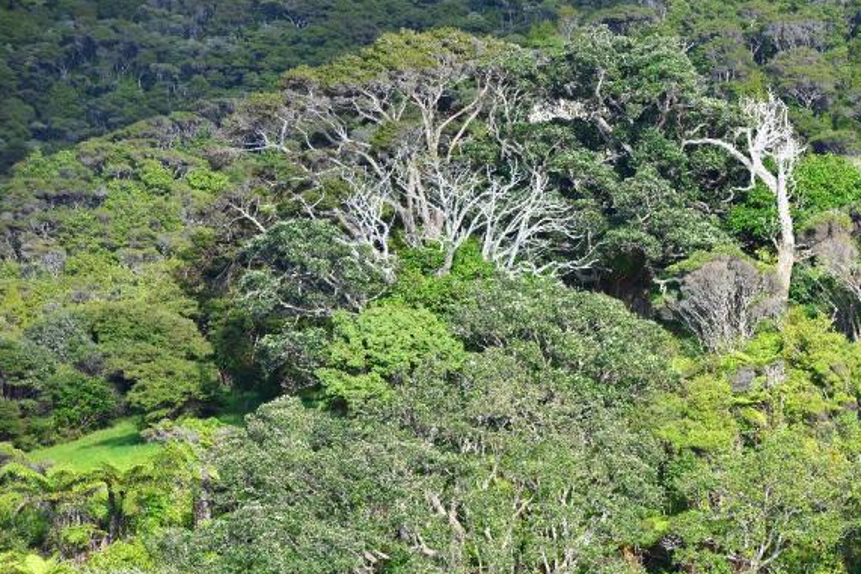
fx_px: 6698
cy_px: 393
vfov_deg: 4.9
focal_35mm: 280
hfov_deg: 7.4
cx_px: 591
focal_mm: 200
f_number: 8
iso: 250
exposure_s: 1/250
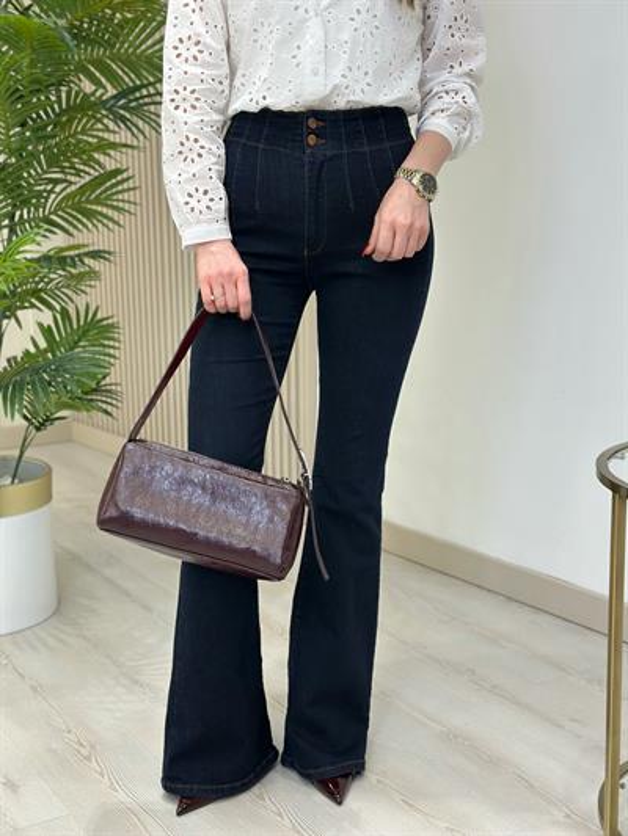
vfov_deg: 39.6
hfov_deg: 30.3
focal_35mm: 48
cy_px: 418
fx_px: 1161
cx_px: 314
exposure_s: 1/141
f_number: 1.78
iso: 80
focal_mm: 6.86
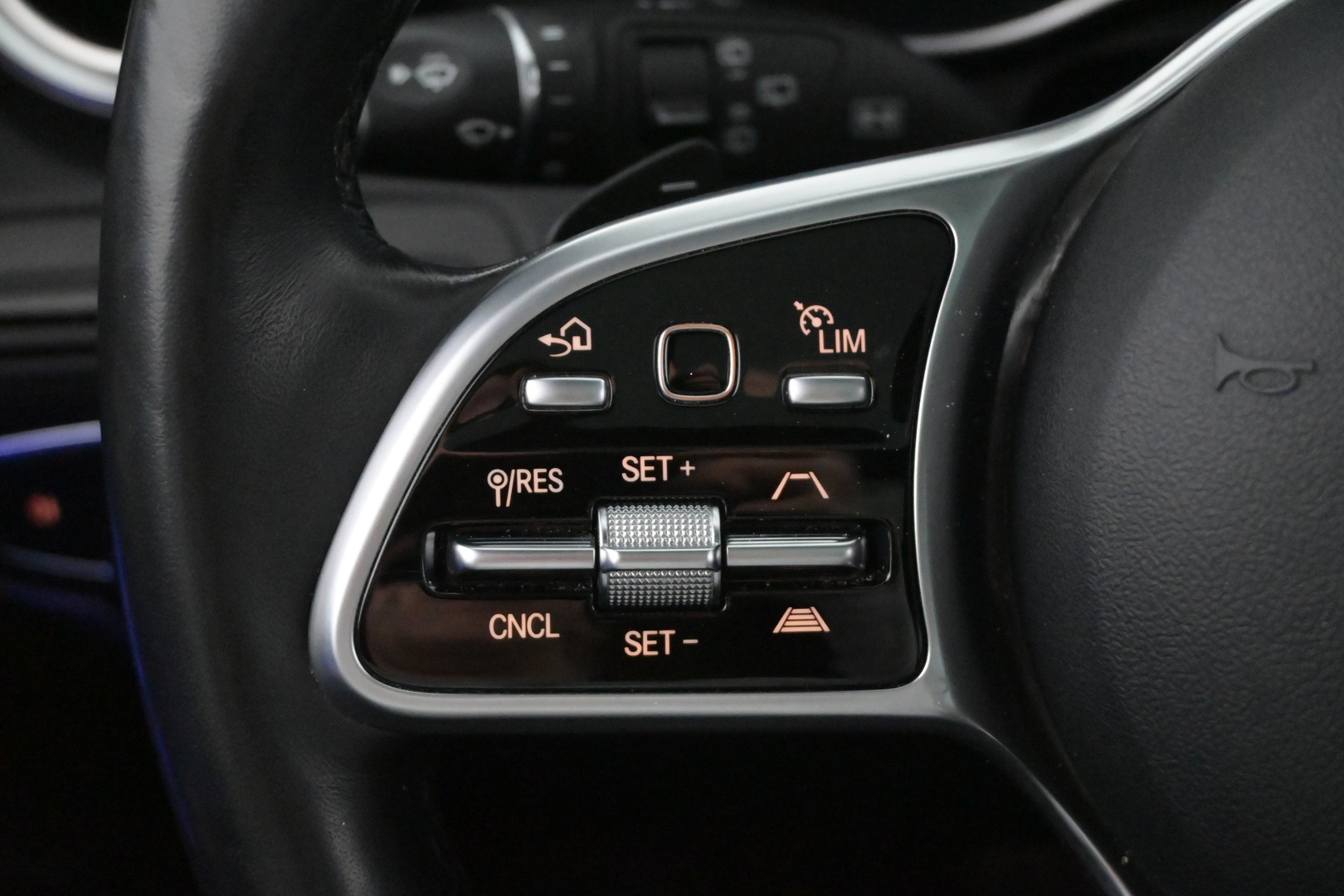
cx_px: 672
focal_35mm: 58
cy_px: 448
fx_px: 2184
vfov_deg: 23.2
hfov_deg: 34.2
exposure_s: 1/60
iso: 11400
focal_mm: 39
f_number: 5.6
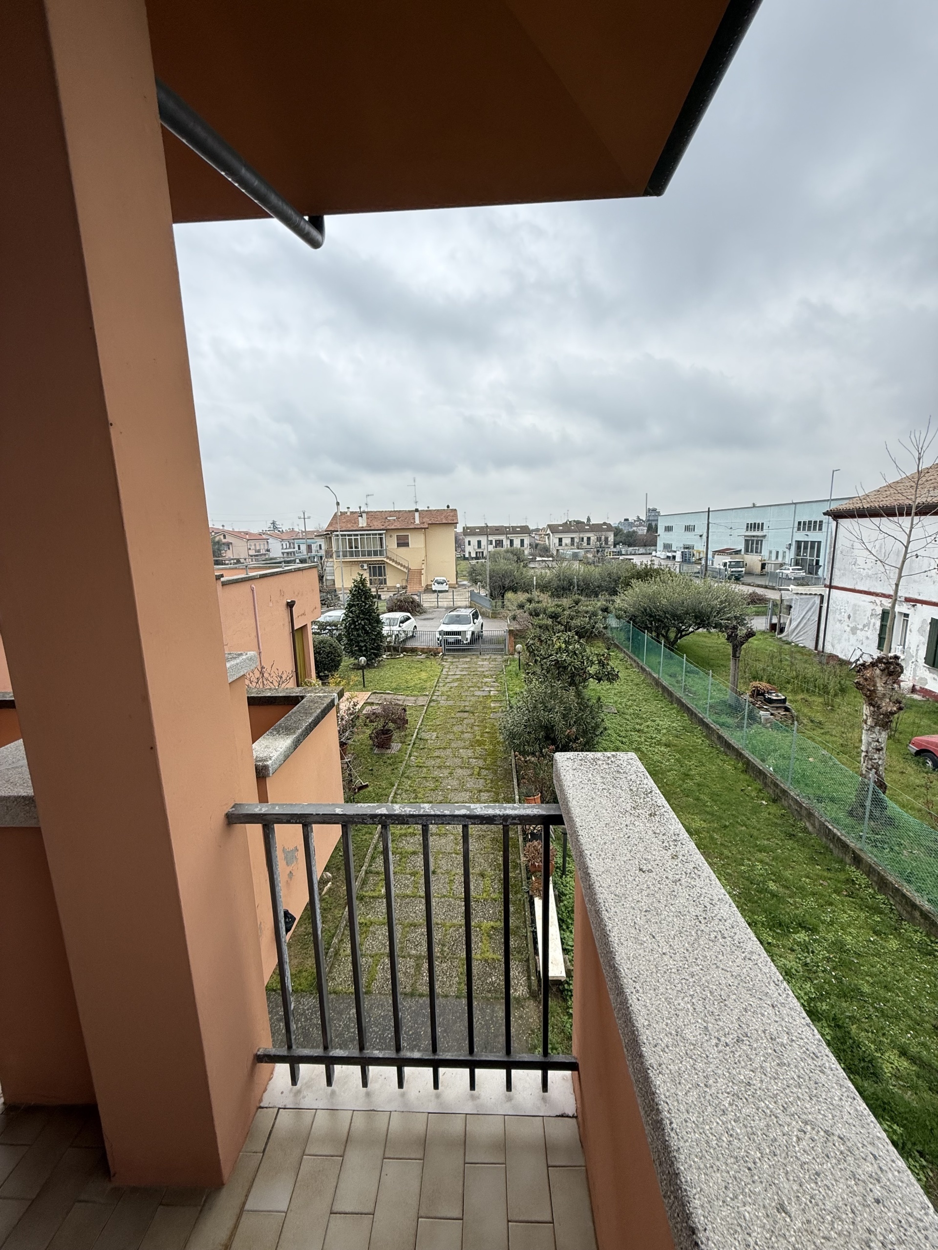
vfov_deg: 102.1
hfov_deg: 85.7
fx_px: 506
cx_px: 469
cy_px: 625
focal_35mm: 14
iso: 64
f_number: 2.2
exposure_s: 1/549
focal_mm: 2.22
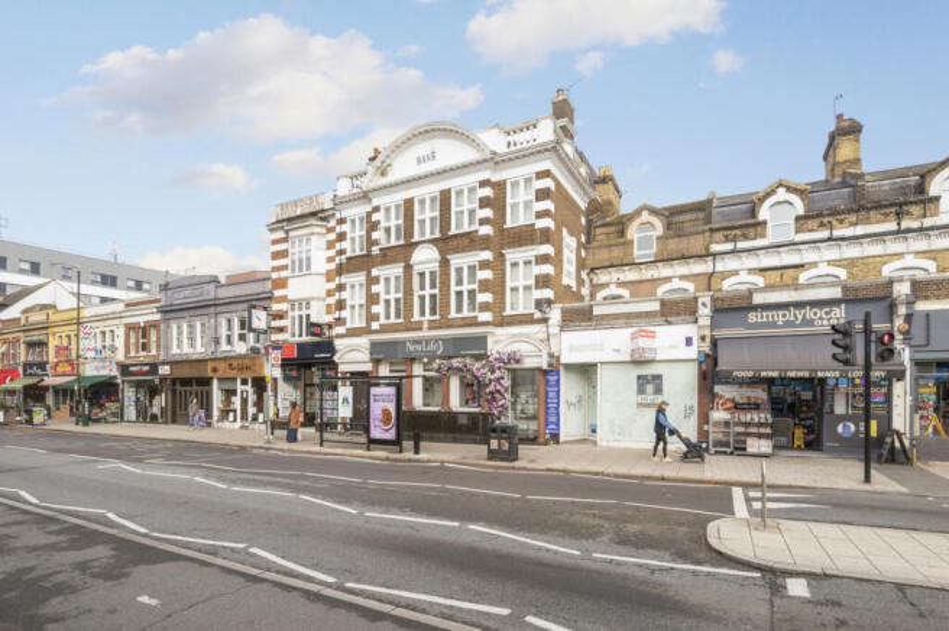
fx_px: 395
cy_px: 316
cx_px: 474
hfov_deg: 100.4
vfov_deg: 77.2
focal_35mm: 15
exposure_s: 1/160
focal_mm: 15
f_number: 8
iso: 200
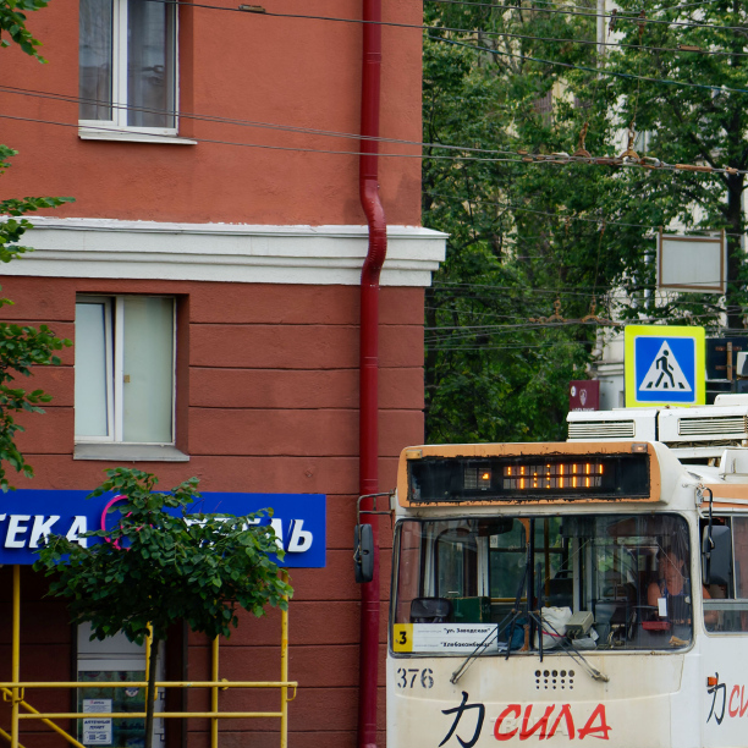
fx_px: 8261
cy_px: 456
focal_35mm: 338
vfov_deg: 5.2
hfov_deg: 5.2
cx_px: 775
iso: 250
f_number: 6.3
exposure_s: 1/400
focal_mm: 125
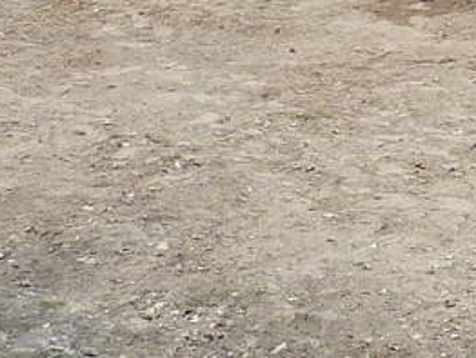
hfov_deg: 10.5
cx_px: 629
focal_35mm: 183
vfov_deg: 7.9
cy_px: -220
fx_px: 2519
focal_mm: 5
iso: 80
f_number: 3.4
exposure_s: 1/500
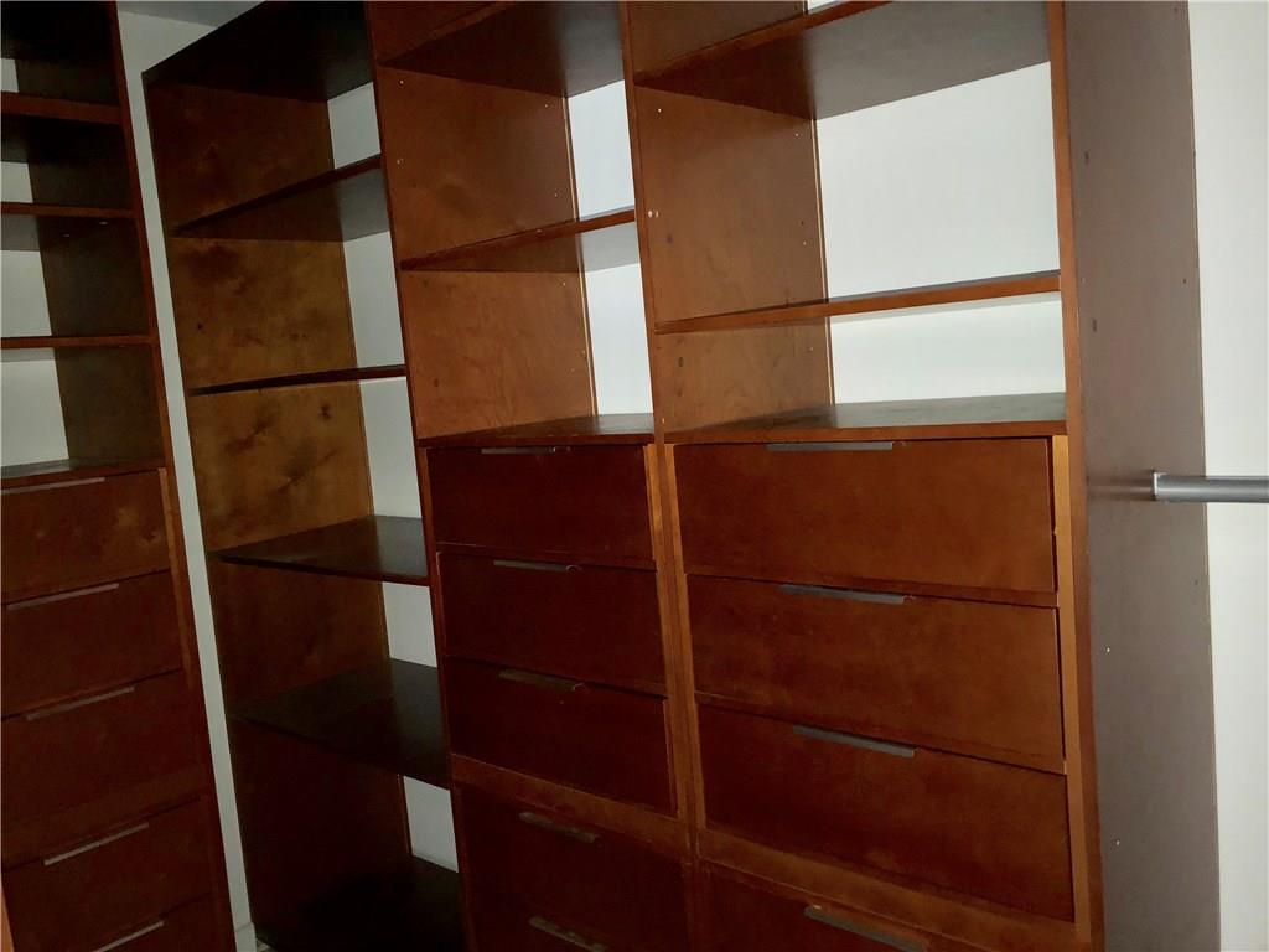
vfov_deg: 49.7
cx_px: 634
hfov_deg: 63.4
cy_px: 476
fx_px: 1026
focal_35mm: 28
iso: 320
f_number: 1.8
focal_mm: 3.99
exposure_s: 1/4
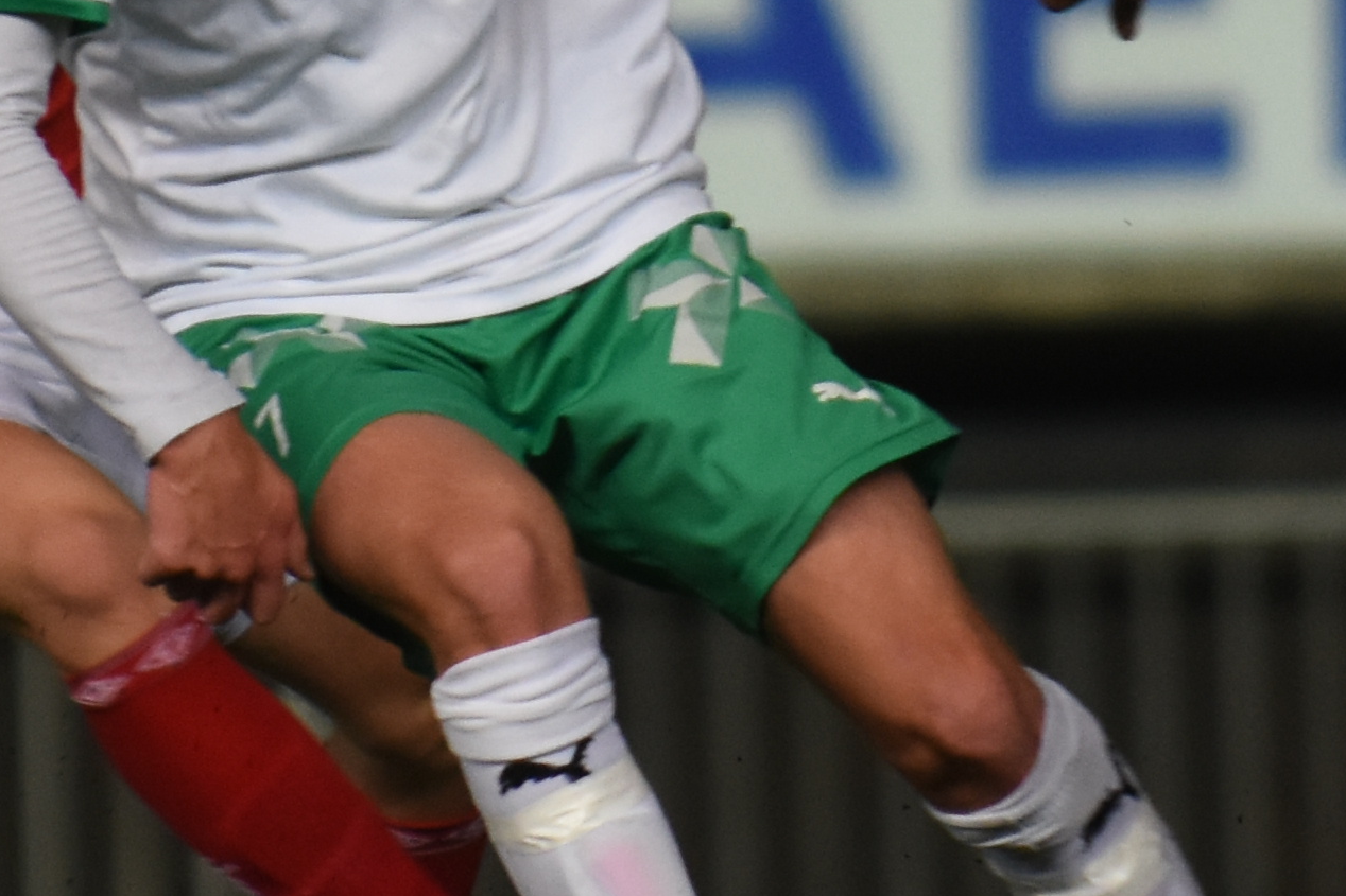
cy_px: -117
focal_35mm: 1420
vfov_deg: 1.0
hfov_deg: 1.5
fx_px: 53082
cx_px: 321
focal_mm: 200
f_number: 3.2
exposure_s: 1/640
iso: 800
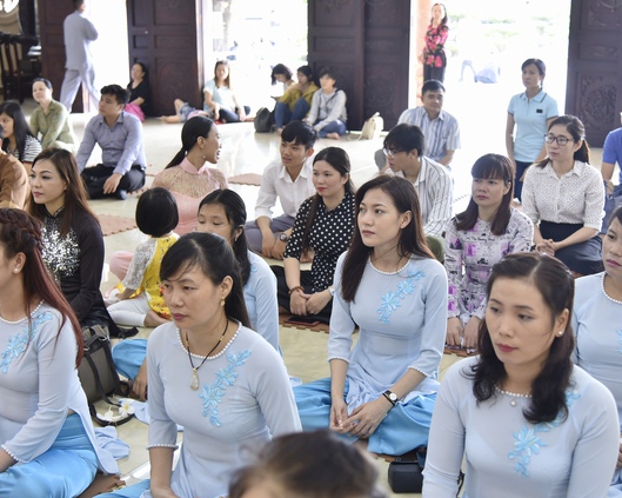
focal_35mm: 53
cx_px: 303
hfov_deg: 35.4
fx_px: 975
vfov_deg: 28.6
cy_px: 251
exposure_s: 1/50
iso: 800
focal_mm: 46
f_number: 4
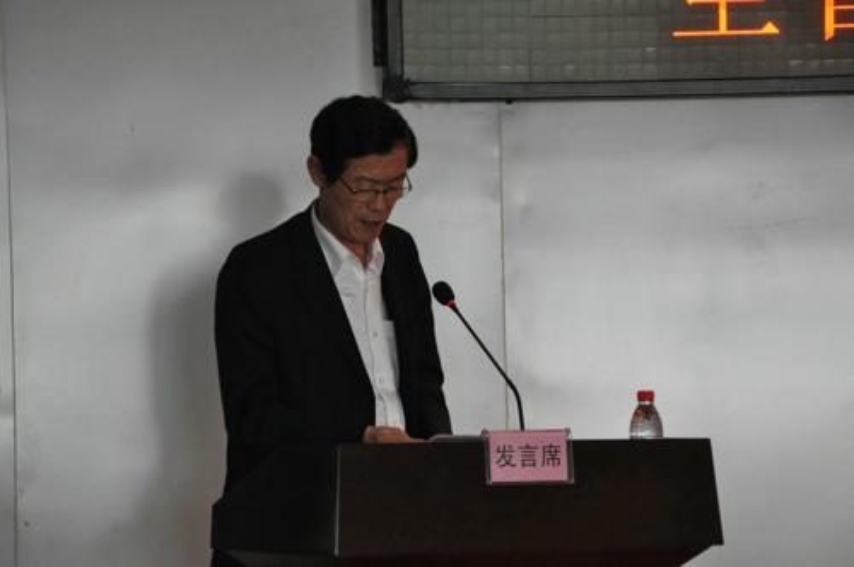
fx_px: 3731
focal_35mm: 158
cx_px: 427
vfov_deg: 8.7
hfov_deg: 13.1
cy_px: 284
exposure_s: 1/125
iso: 1600
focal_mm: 105
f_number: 6
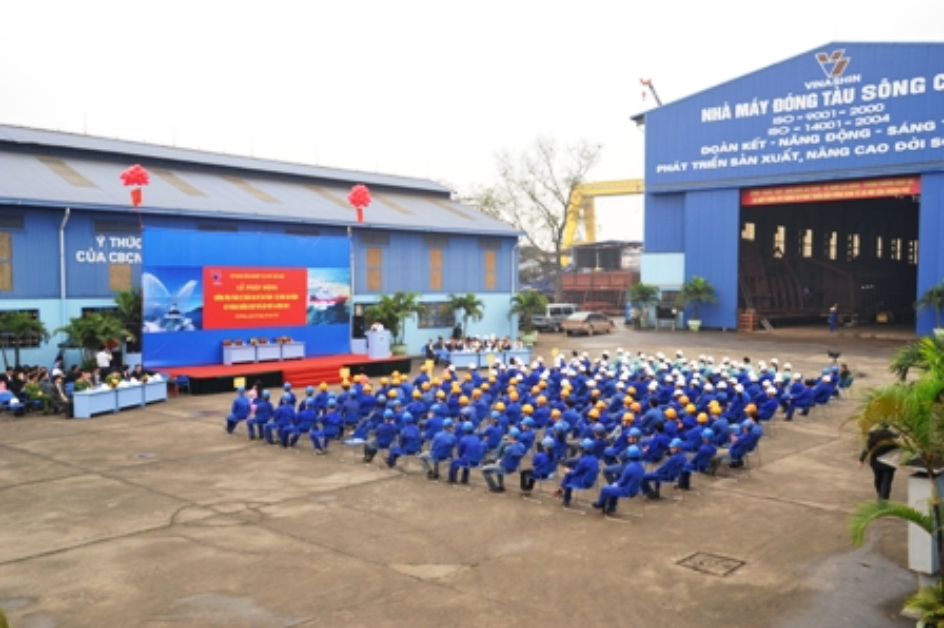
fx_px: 891
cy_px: 314
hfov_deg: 55.8
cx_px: 472
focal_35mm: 34
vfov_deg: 38.8
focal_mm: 34
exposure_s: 1/200
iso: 500
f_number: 5.6
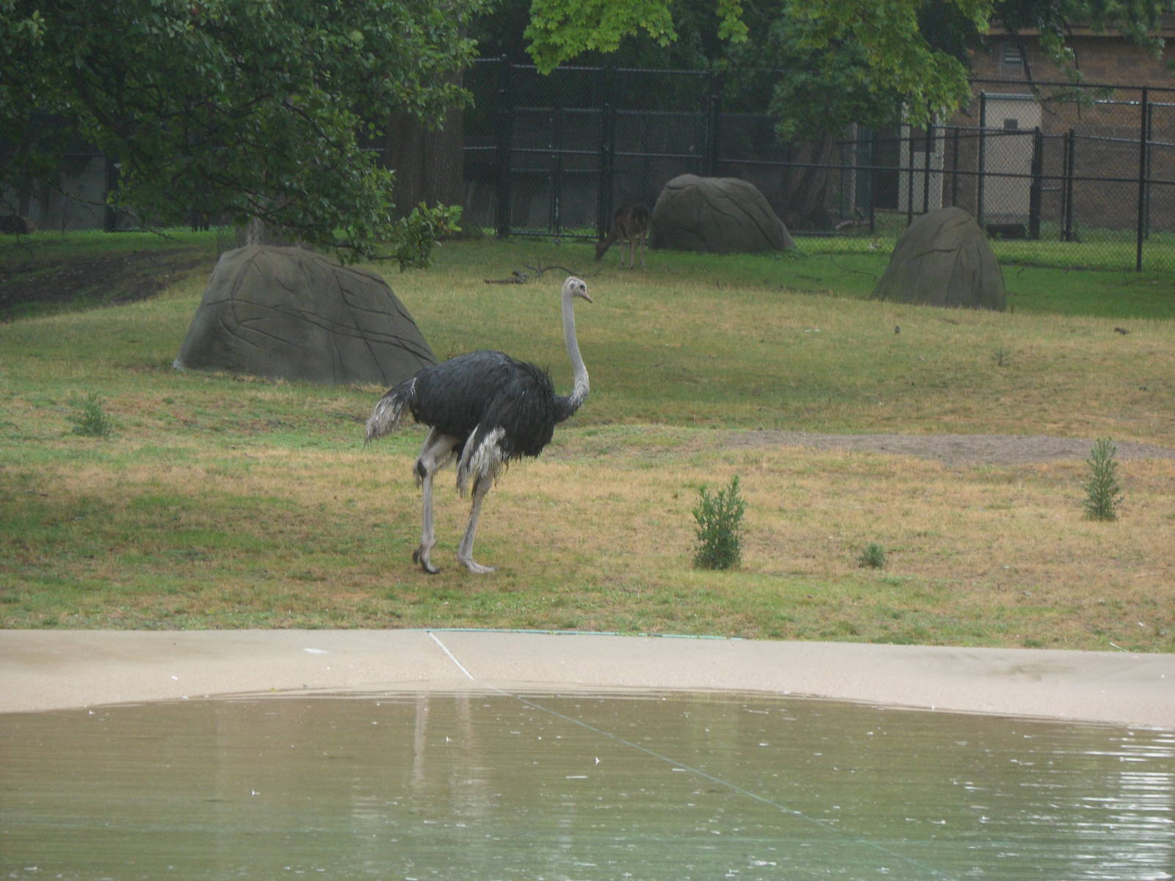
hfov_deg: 7.3
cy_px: 440
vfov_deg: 5.5
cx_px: 588
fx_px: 9165
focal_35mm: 270
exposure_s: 1/60
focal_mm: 46.8
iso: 100
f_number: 5.9
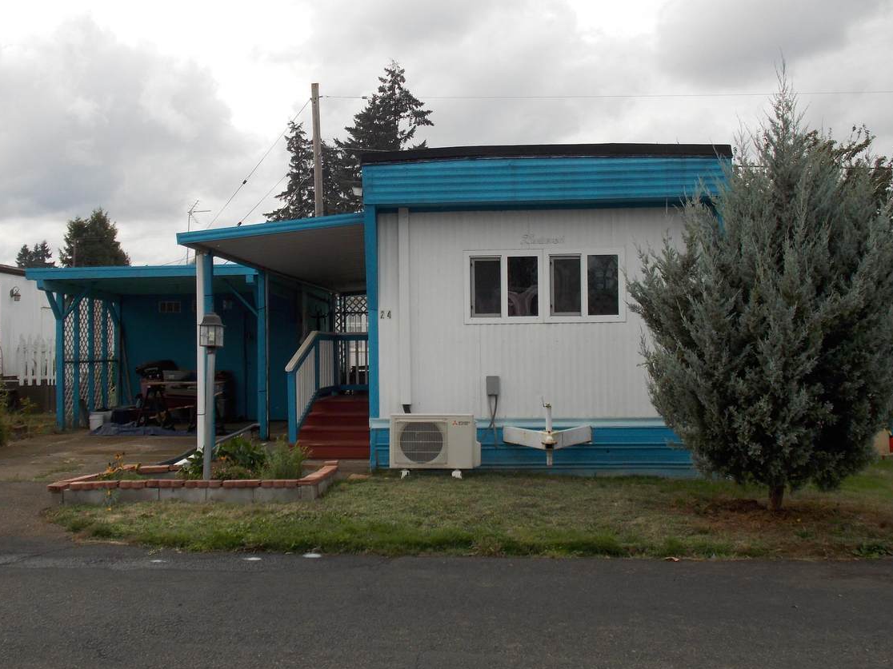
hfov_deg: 47.8
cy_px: 357
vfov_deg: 36.8
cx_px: 405
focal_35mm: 39
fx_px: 1006
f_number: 3.4
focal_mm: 6.1
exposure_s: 1/500
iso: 80
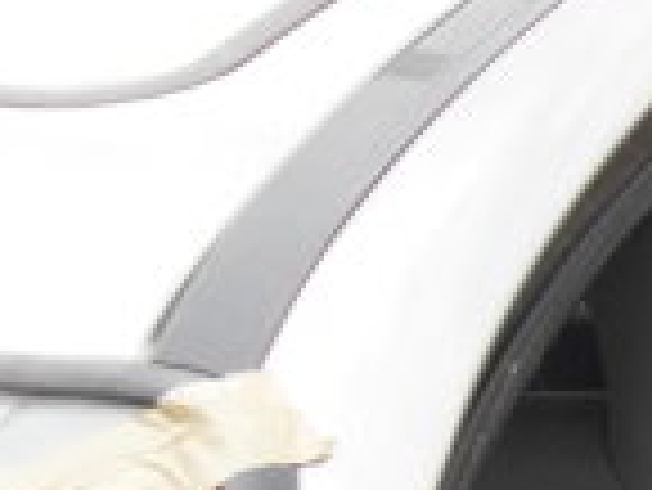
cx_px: 1628
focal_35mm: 188
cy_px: 499
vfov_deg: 7.9
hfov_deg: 9.3
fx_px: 3544
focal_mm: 6.3
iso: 80
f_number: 2.8
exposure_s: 1/180
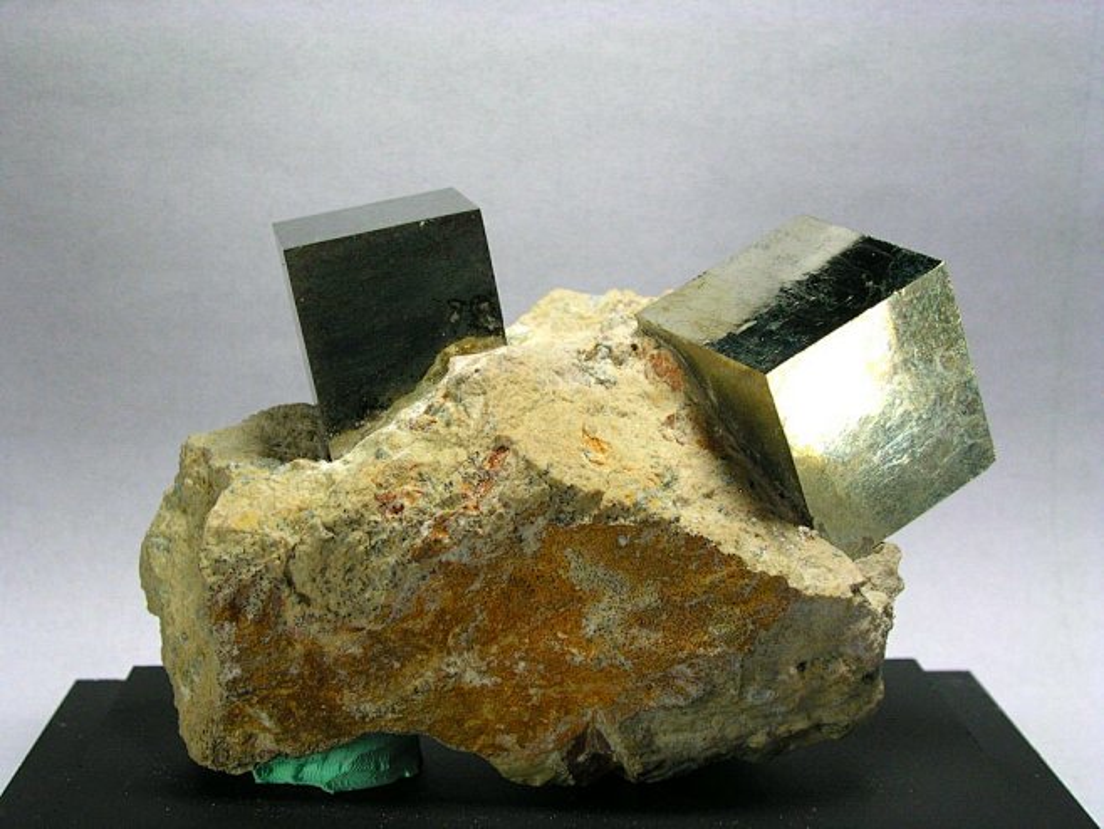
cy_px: 414
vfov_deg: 22.9
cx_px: 552
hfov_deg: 30.3
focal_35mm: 64
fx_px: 2042
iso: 100
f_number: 3.5
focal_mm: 9.7
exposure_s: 1/36
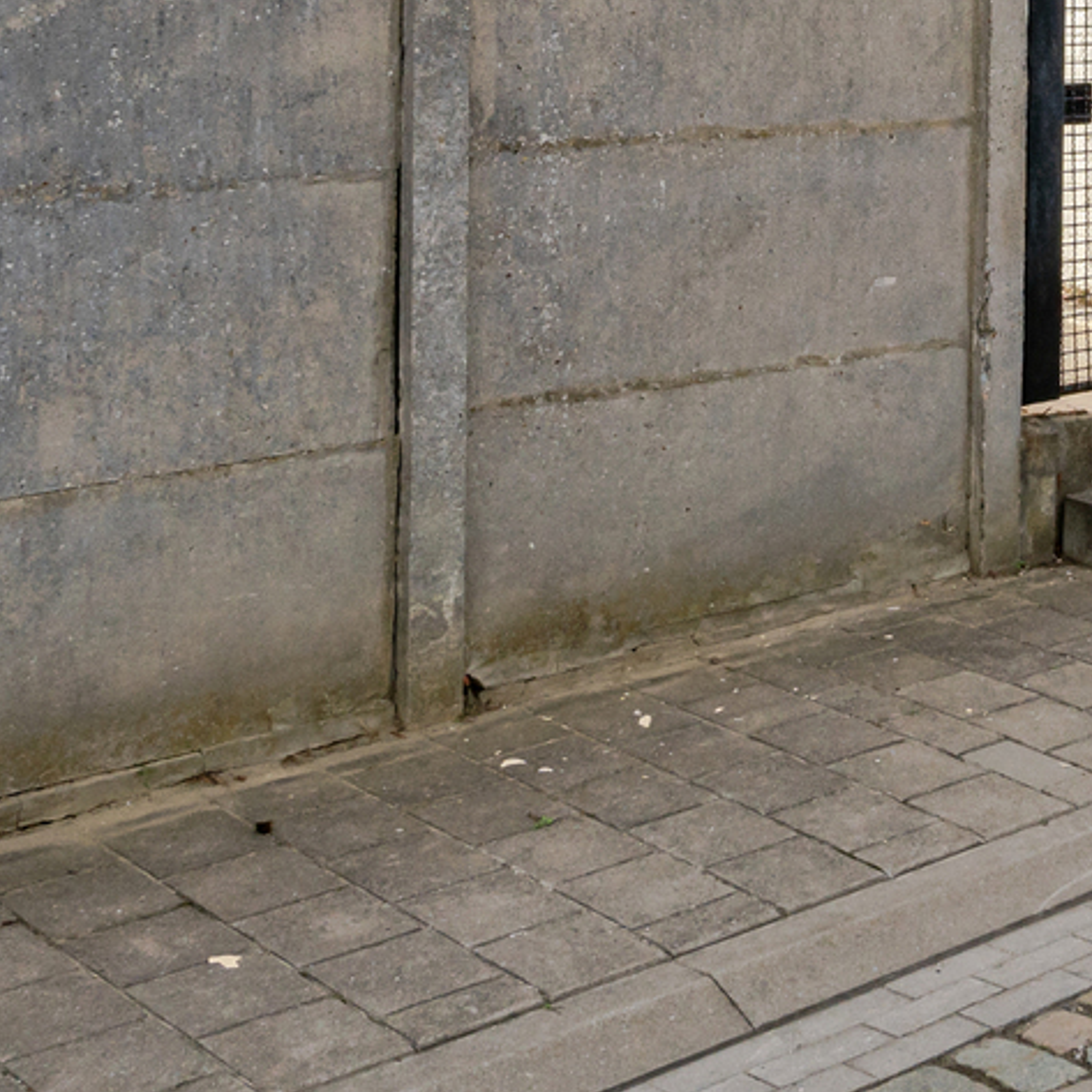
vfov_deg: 23.9
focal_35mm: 69
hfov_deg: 23.7
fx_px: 2463
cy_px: -9
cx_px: 1134
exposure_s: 1/250
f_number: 11
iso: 250
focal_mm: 16
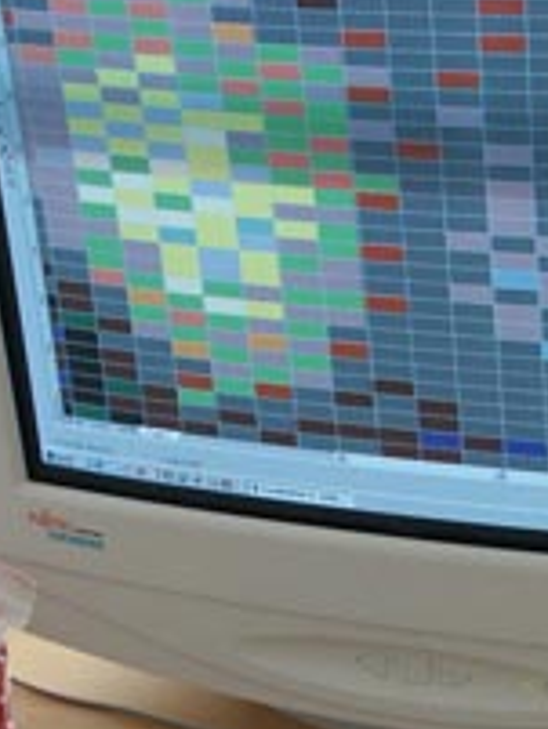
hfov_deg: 12.6
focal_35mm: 118
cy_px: 711
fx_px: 2488
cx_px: 356
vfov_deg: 16.4
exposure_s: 1/45
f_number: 2.8
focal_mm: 9.74
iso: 160
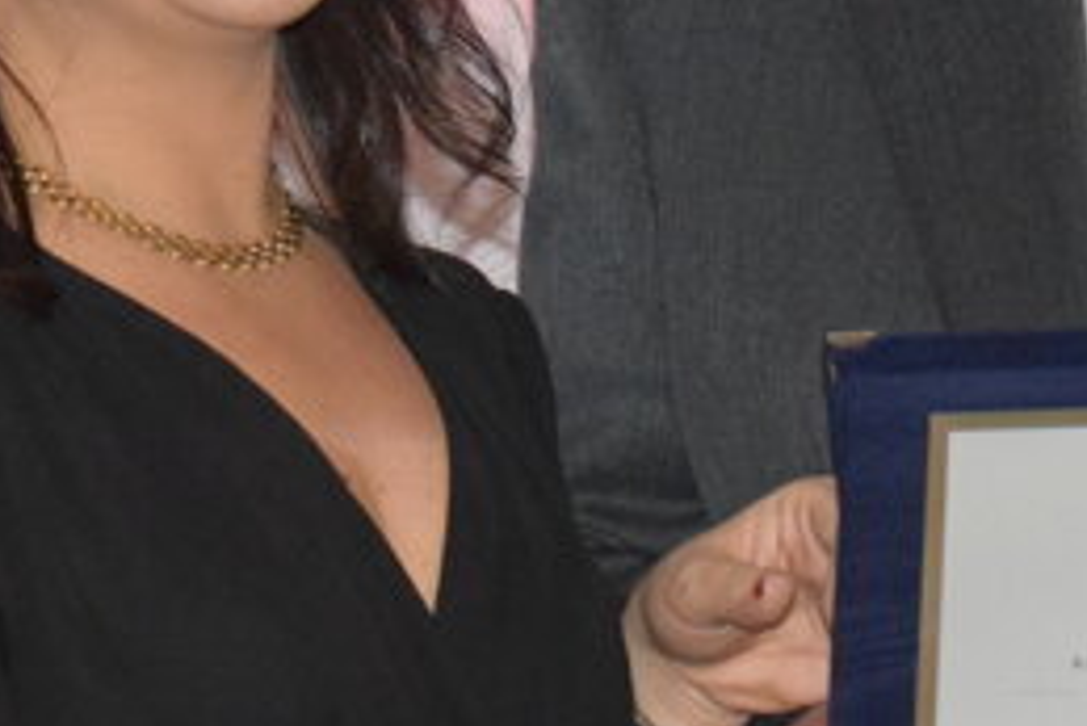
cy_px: -82
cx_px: 644
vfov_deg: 4.8
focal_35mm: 288
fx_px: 8693
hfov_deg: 7.2
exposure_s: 1/60
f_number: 5.6
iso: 3200
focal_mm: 55
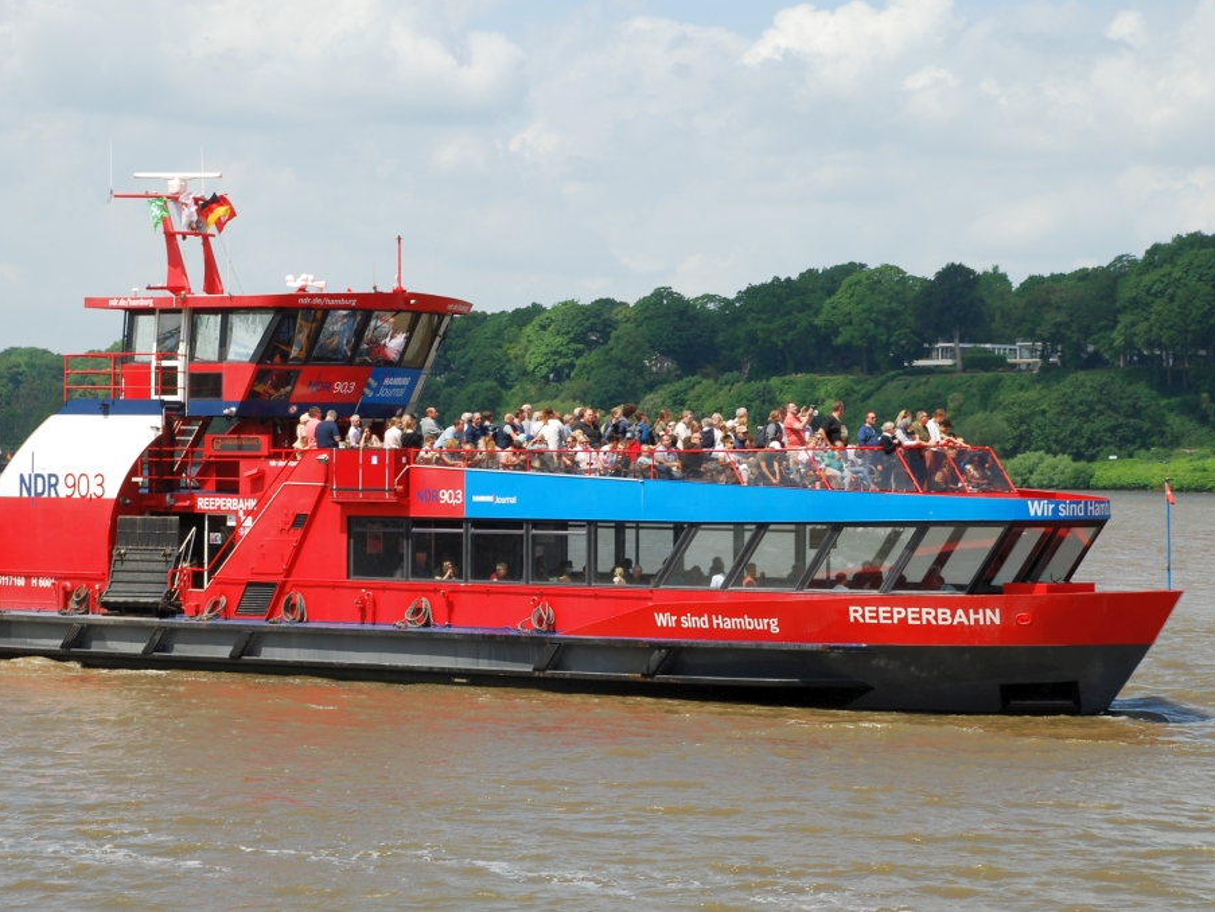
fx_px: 3792
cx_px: 566
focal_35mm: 108
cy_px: 453
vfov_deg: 13.7
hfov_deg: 18.2
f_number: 10
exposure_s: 1/250
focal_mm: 66
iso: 200
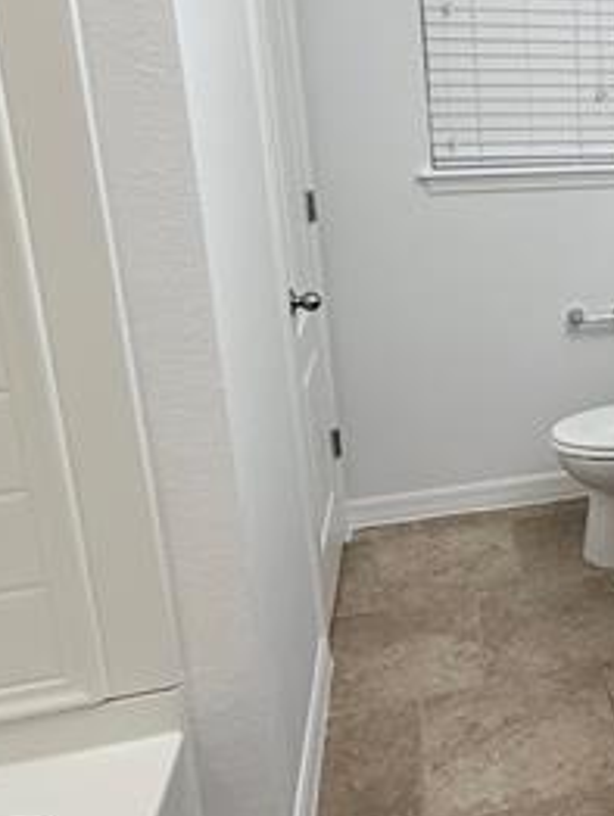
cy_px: 293
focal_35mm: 41
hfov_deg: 29.6
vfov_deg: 45.2
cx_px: 757
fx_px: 968
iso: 160
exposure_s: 1/120
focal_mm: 2.22
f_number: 2.2
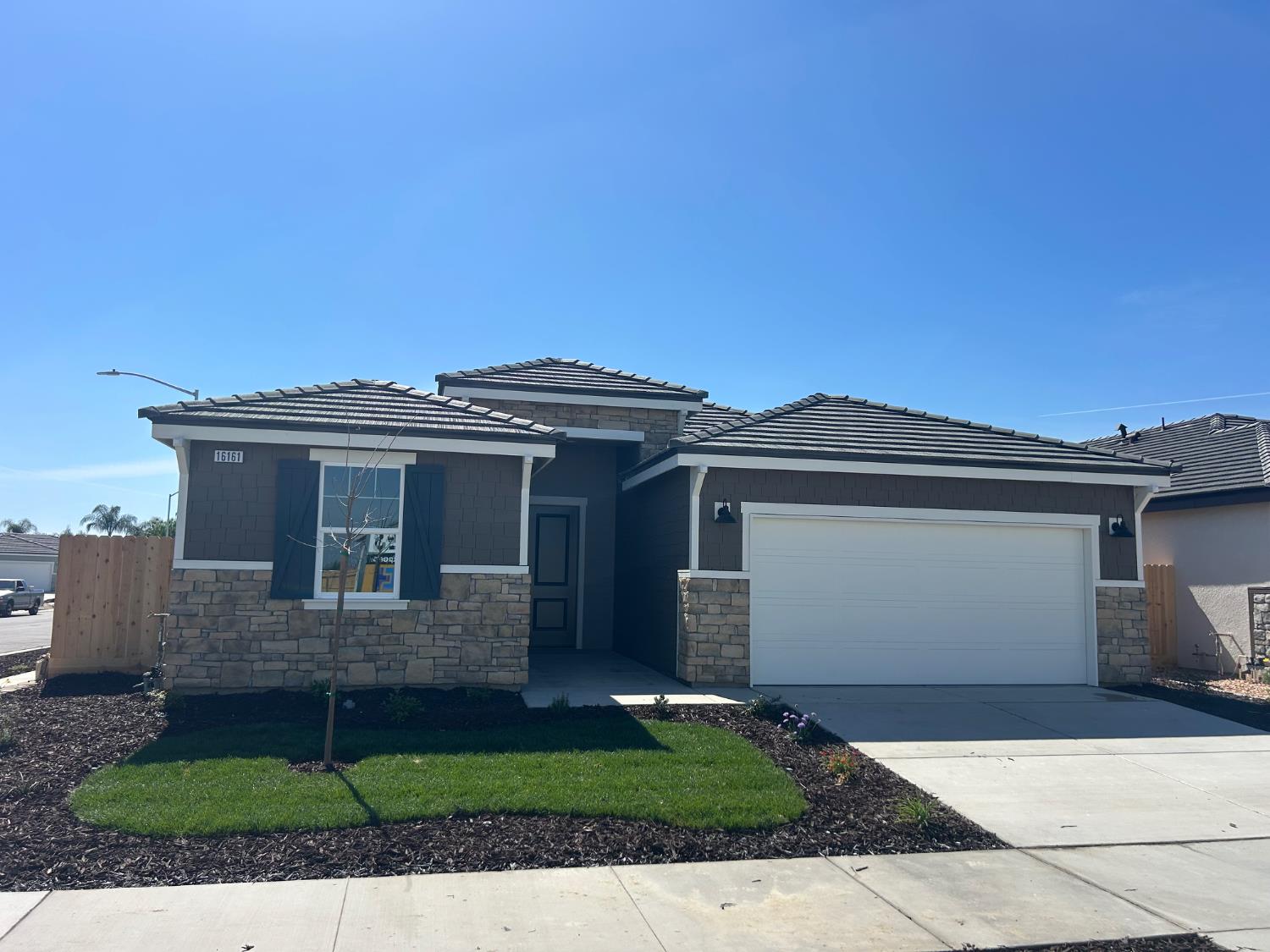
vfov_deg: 53.1
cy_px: 476
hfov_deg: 67.3
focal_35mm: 26
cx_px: 635
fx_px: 954
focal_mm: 5.7
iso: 50
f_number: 1.5
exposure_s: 1/6211
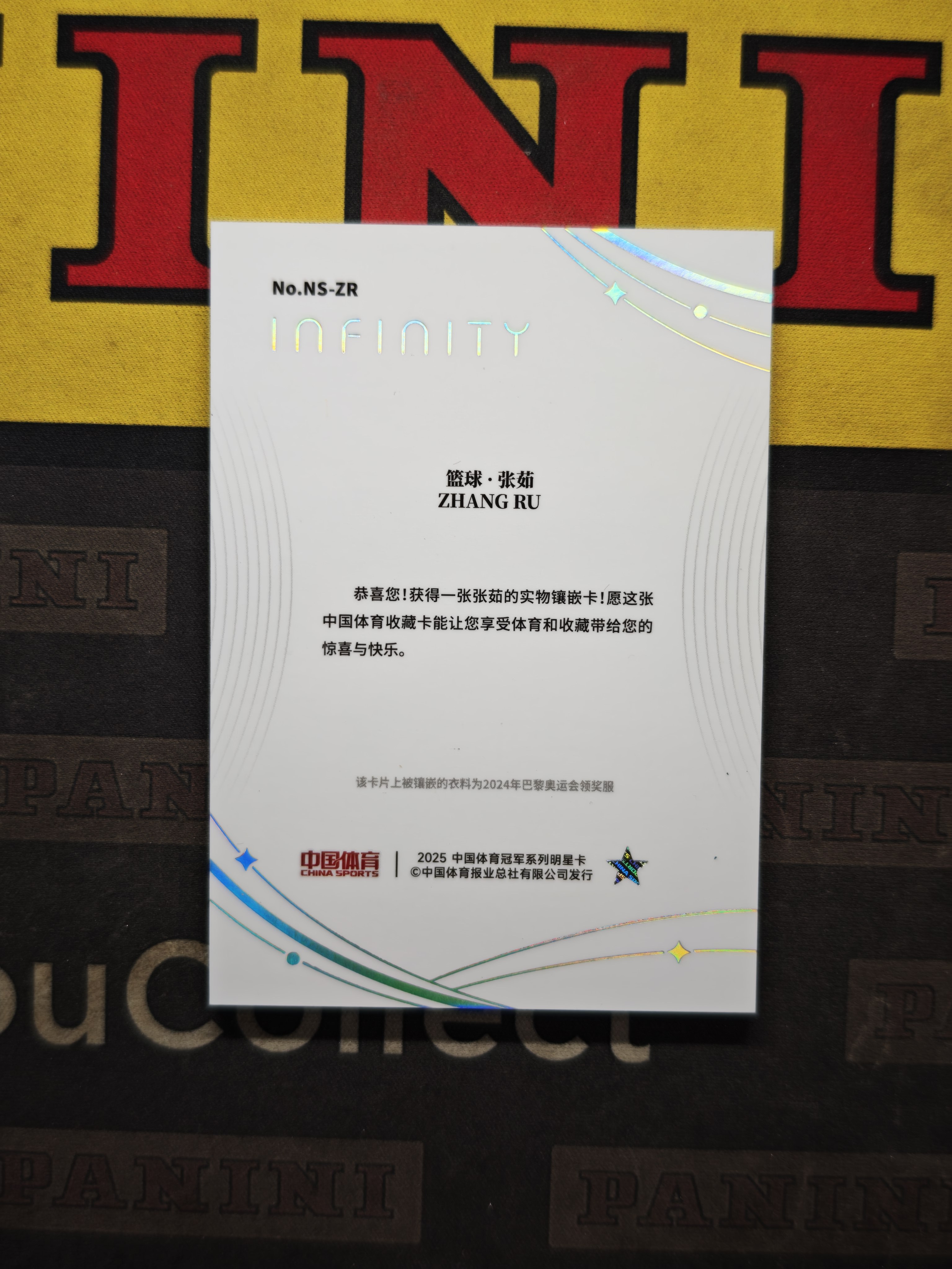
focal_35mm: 46
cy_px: 634
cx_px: 476
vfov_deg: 41.2
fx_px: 1687
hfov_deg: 31.5
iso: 125
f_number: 1.63
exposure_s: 1/100
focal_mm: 8.72
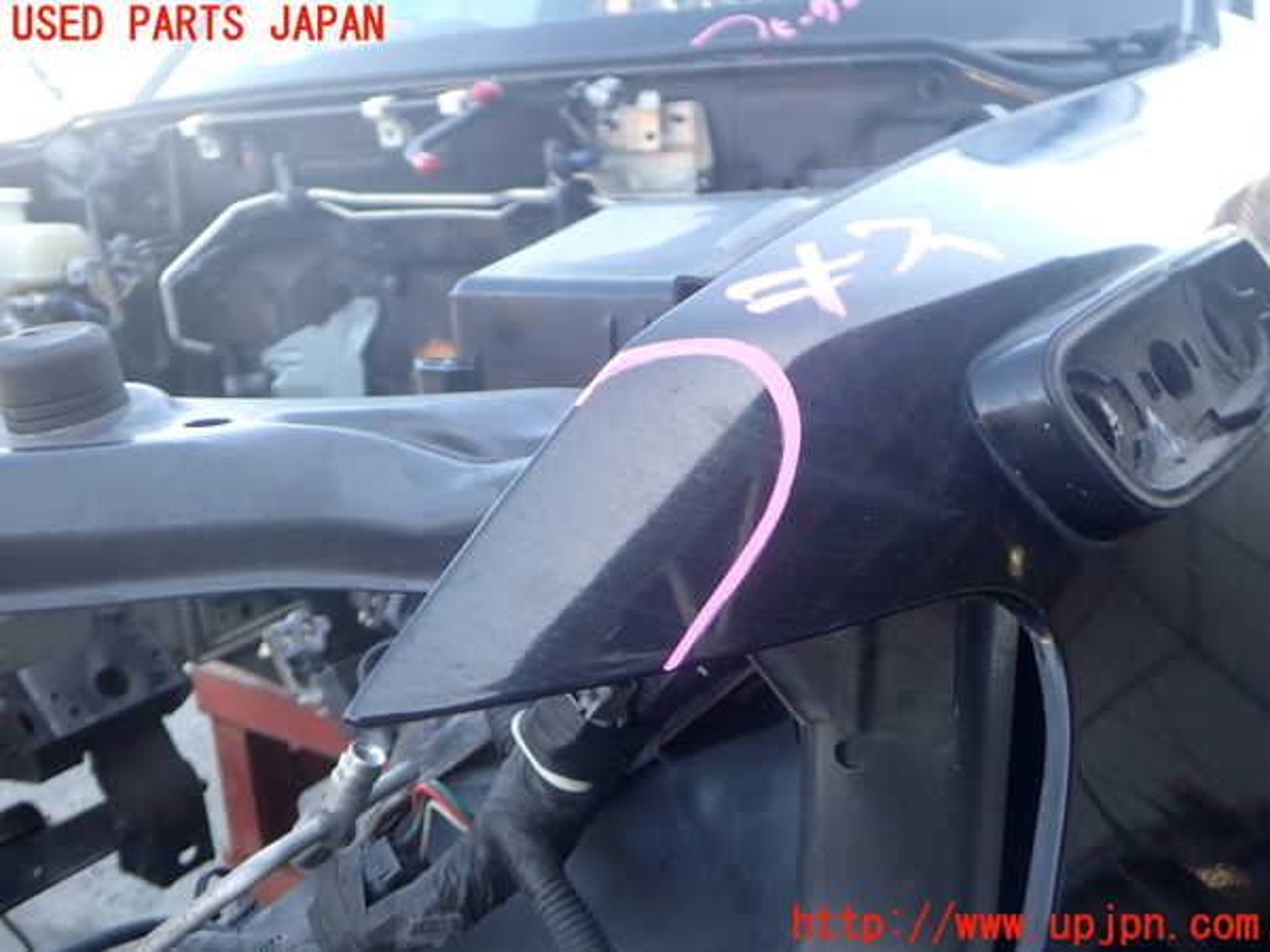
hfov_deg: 60.0
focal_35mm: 30
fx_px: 1101
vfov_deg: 46.8
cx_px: 635
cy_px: 476
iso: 160
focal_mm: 5.4
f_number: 2.3
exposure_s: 1/125
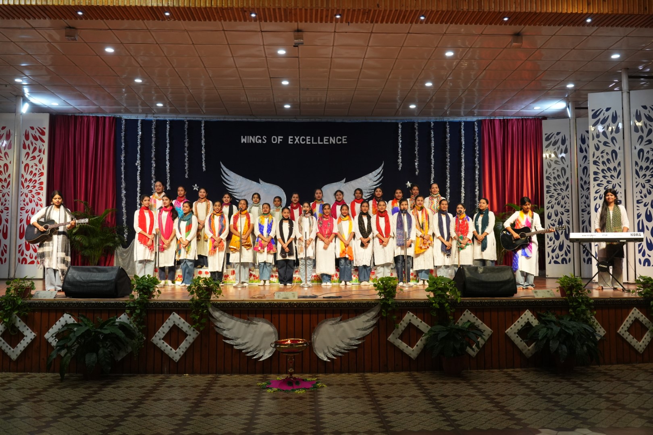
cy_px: 218
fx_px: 580
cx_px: 326
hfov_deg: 58.7
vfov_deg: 41.1
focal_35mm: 32
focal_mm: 32
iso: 1600
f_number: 6.3
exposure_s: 1/160
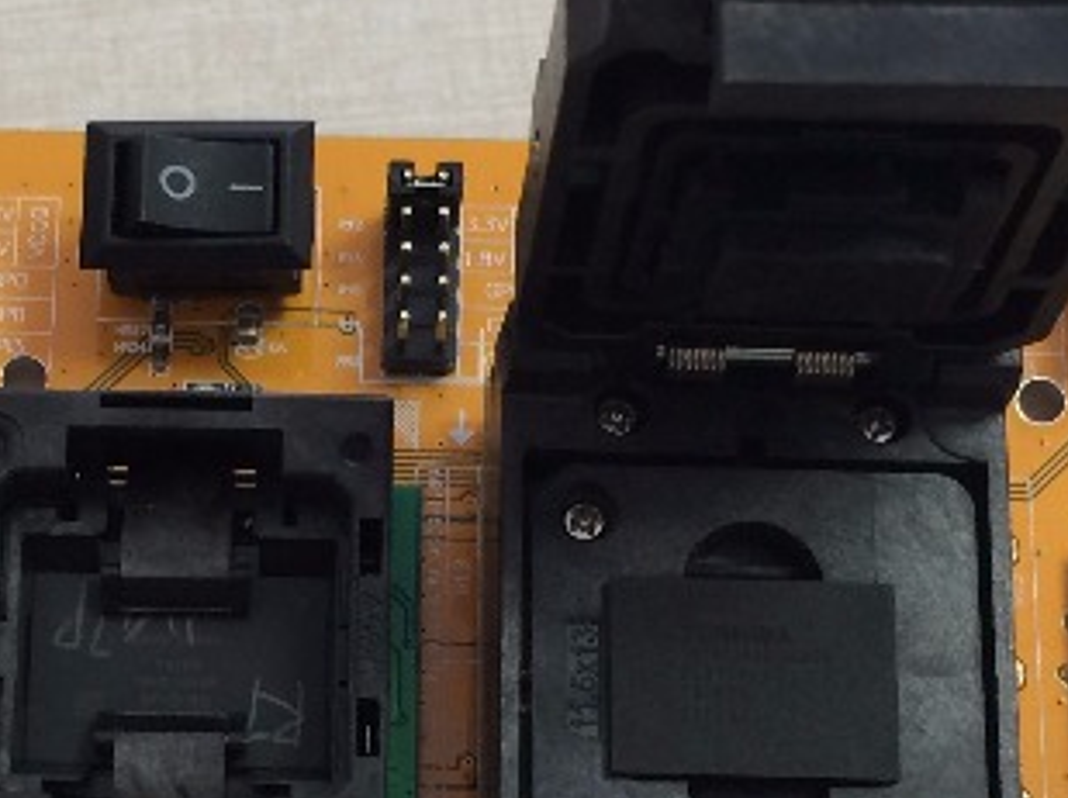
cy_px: 484
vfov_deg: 15.7
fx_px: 2897
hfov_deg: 20.7
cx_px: 225
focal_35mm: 94
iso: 80
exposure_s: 1/30
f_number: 2.2
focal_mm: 4.15
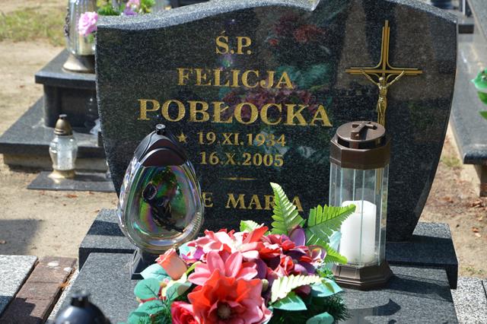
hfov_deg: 20.6
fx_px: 1339
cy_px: 162
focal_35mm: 99
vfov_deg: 13.8
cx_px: 244
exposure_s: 1/160
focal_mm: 66
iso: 100
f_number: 6.3
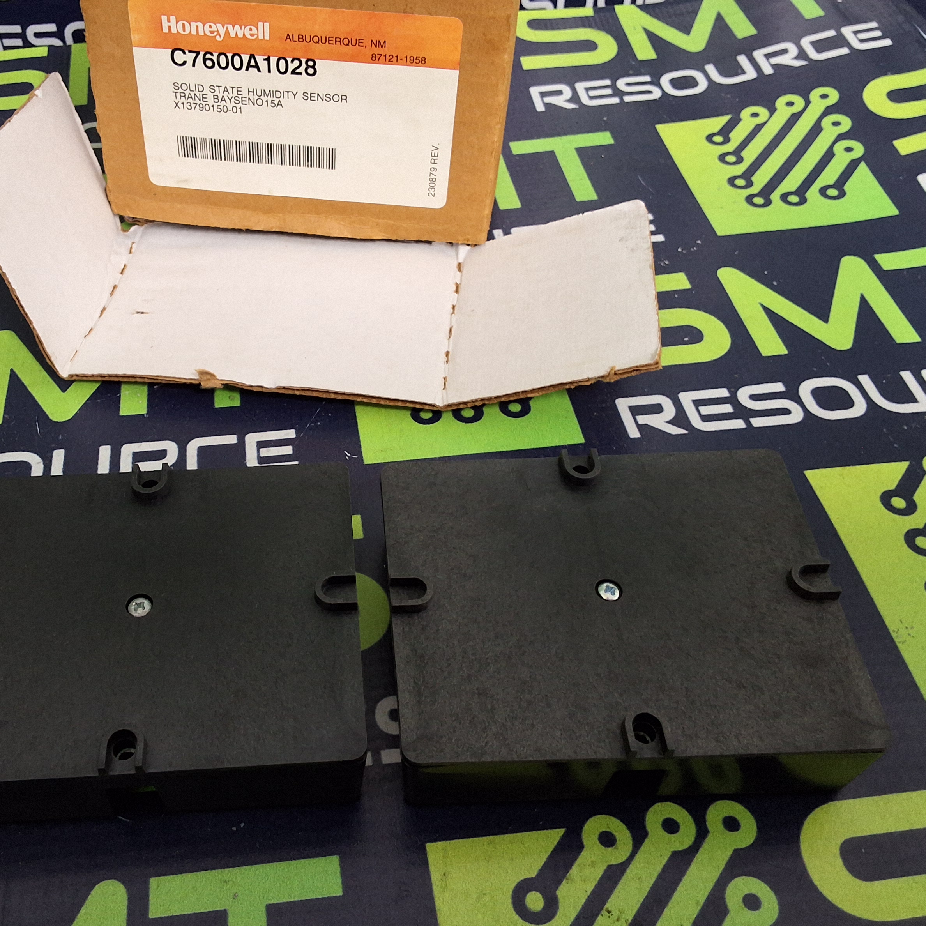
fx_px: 1029
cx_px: 349
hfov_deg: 48.0
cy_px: 477
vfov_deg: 48.4
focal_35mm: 34
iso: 200
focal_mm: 2.91
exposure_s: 1/30
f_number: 1.9
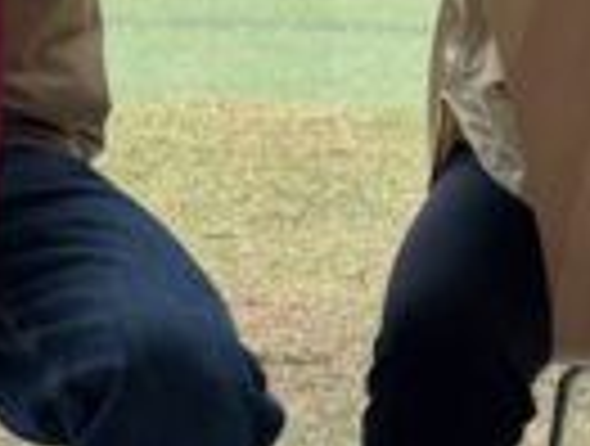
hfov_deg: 10.5
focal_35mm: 187
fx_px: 3196
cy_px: -257
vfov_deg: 7.8
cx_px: 275
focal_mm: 6.76
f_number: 1.78
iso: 80
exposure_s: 1/549
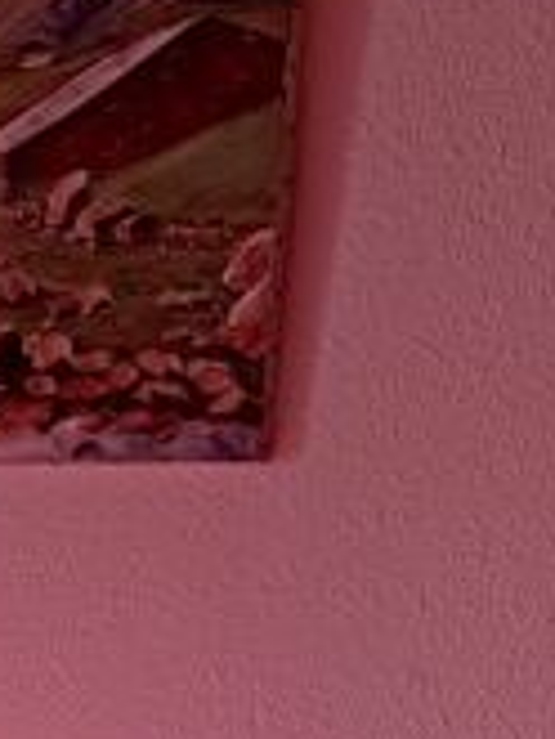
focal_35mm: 97
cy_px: 1012
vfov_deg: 18.5
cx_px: -492
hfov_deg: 13.5
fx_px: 2071
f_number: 1.79
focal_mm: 4.71
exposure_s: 1/100
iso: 77
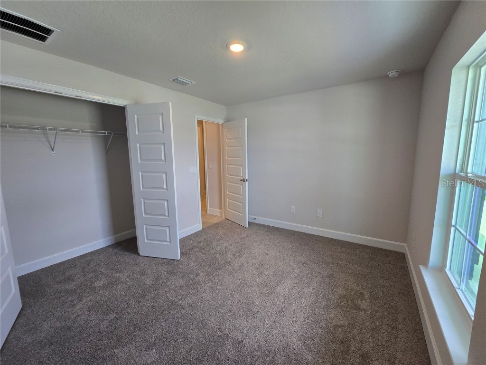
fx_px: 183
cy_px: 182
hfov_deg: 106.2
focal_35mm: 13
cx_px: 243
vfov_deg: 89.9
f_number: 2.2
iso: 160
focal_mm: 2.2
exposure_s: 1/100
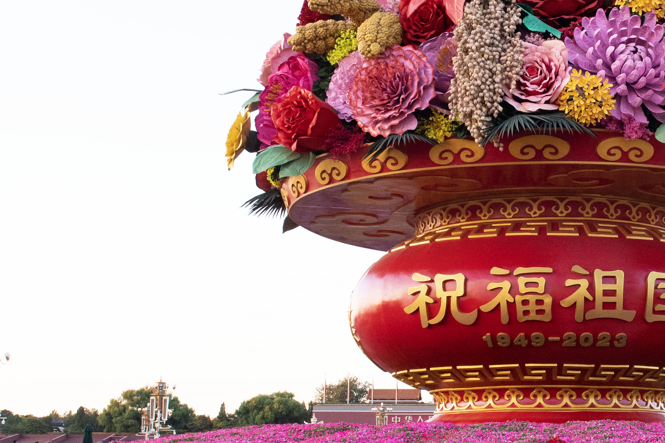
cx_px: 543
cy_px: 209
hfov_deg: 30.1
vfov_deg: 20.9
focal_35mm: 65
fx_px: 1201
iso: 2800
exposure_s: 1/320
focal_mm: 28
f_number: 8
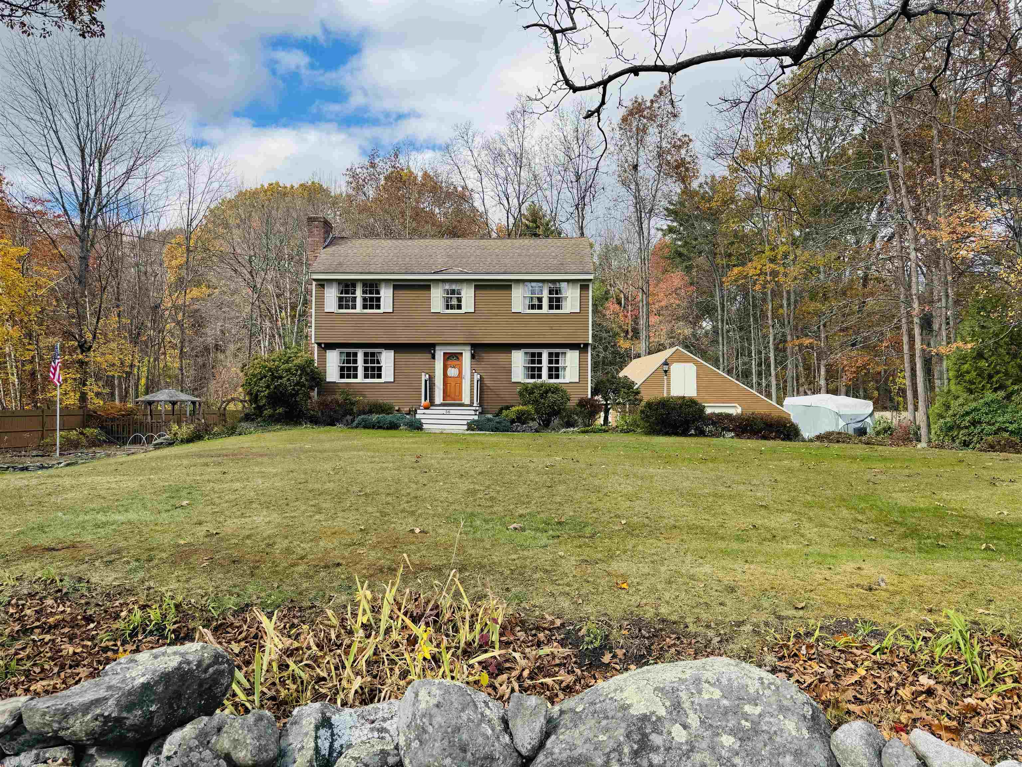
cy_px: 384
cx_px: 511
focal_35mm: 24
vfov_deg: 56.8
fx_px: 709
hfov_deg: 71.6
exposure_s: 1/1637
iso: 80
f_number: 1.78
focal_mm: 6.76
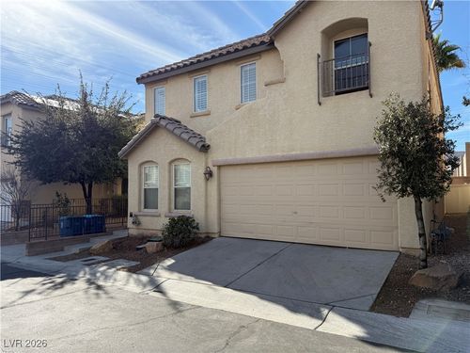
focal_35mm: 24
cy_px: 176
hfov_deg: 71.6
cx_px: 235
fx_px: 326
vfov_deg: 56.8
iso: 100
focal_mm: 6.76
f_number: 1.78
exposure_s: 1/4673
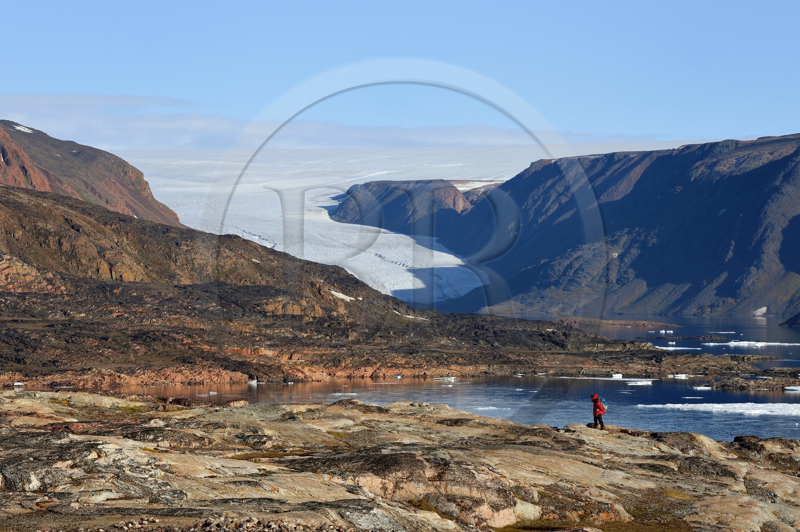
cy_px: 266
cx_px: 400
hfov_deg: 10.3
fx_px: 4441
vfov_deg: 6.9
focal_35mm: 200
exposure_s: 1/320
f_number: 13
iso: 200
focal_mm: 200
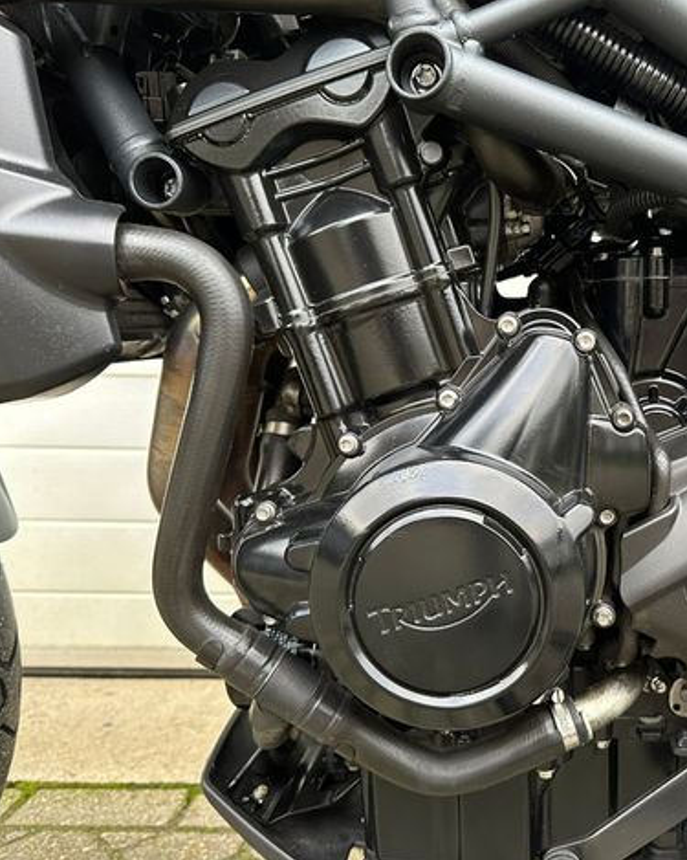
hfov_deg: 44.3
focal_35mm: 32
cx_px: 513
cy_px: 424
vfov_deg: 55.7
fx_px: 814
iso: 250
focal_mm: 6.86
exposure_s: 1/82
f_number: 1.78
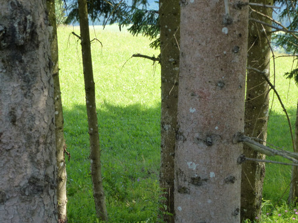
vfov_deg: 22.9
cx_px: 149
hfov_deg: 30.3
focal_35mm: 64
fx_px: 551
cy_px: 112
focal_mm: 10.9
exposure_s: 1/125
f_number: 4.5
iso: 160
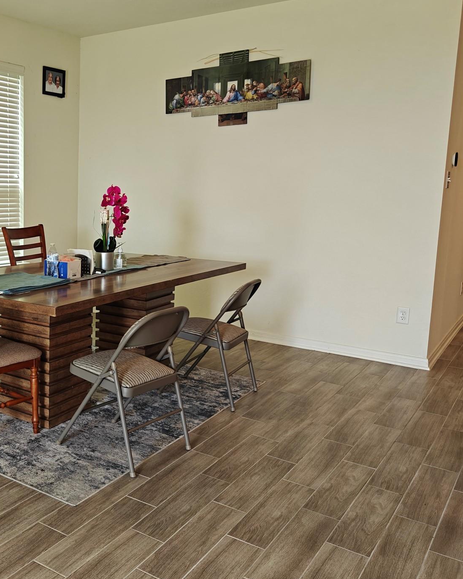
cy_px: 267
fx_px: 599
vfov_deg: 51.5
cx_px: 37
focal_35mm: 35
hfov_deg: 38.9
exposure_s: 1/120
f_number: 1.8
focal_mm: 5.59
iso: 400
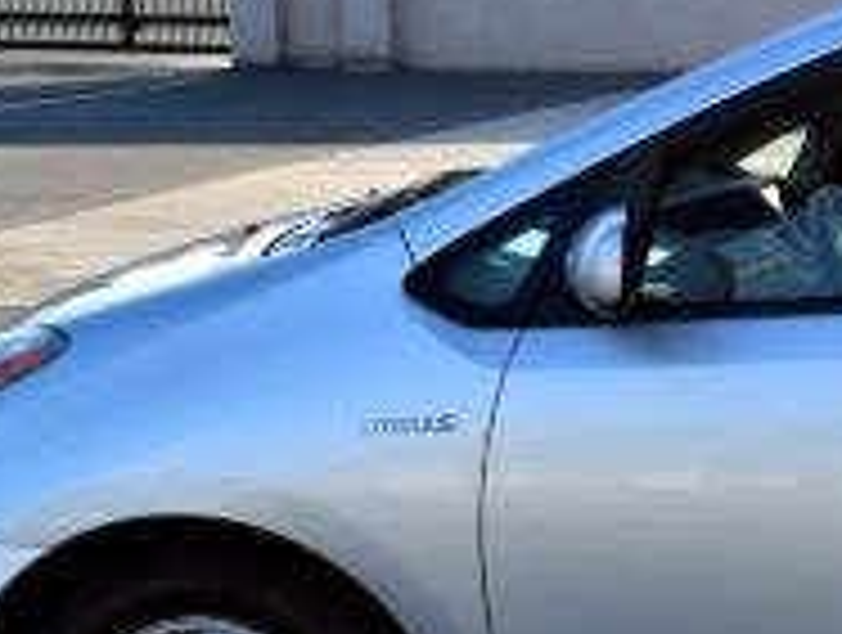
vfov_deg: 12.6
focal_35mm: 118
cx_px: 1252
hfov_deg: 15.4
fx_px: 2873
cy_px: 414
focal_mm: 21
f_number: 10
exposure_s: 1/320
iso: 400
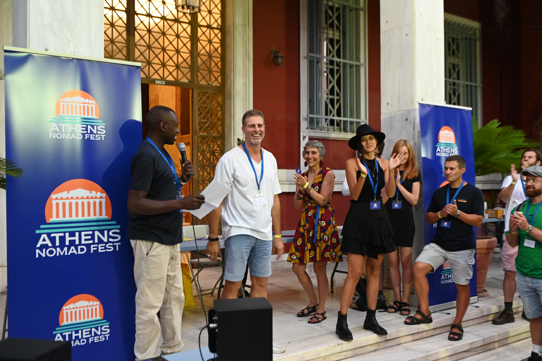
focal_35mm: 36
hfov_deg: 53.1
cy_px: 180
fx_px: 542
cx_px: 271
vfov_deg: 36.9
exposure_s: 1/100
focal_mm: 36
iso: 2000
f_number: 3.2
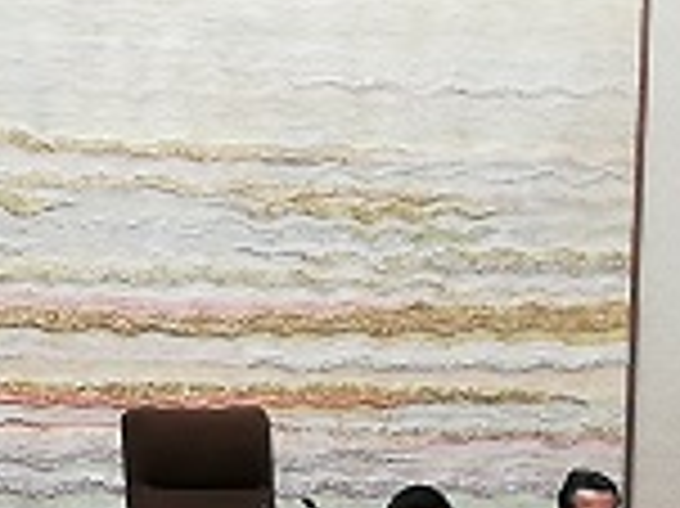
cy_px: 596
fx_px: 4887
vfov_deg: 5.9
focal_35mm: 249
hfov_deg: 8.0
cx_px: 453
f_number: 2.2
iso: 160
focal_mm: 3.81
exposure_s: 1/30
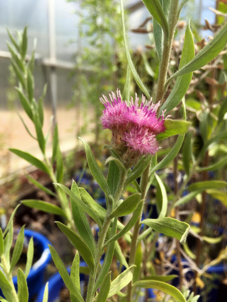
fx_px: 254
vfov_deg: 61.7
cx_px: 114
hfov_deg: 48.2
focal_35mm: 29
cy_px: 151
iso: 25
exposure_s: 1/686
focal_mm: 4.15
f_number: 2.2
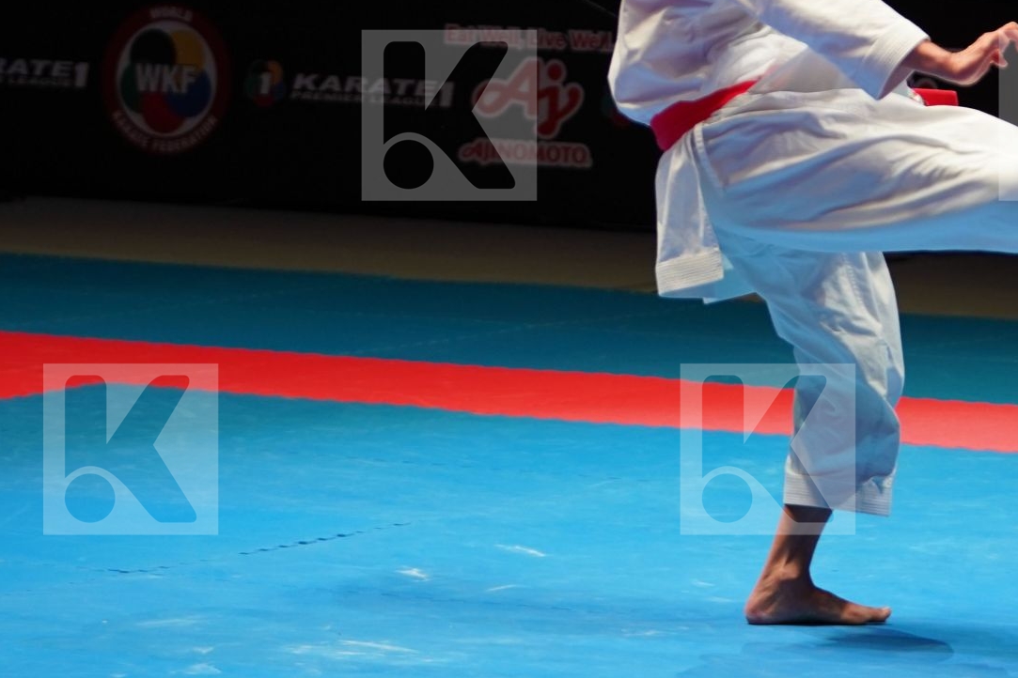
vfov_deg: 5.6
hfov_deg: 8.4
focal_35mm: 246
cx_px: 768
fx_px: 6956
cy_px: 116
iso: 800
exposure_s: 1/500
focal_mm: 99
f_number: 2.8
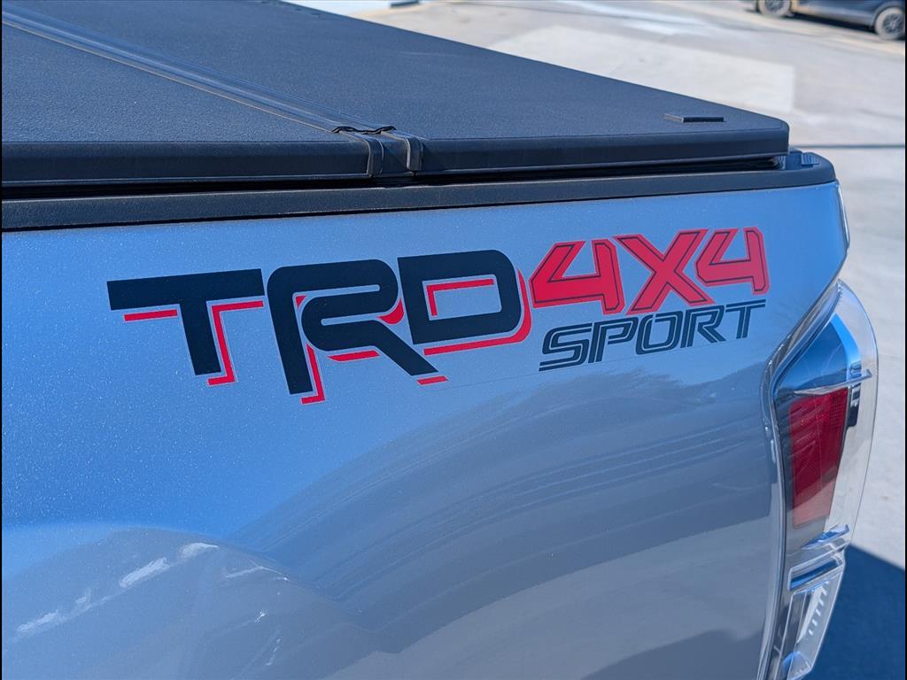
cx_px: 454
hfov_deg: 38.9
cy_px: 340
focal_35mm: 49
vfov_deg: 29.7
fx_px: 1284
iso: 16
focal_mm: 6.9
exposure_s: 1/625
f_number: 1.68
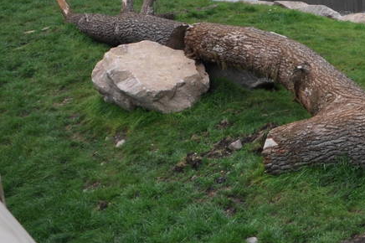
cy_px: -8
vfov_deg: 13.6
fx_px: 1003
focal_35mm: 99
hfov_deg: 18.0
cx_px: 575
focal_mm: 18
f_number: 11
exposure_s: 1/125
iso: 200
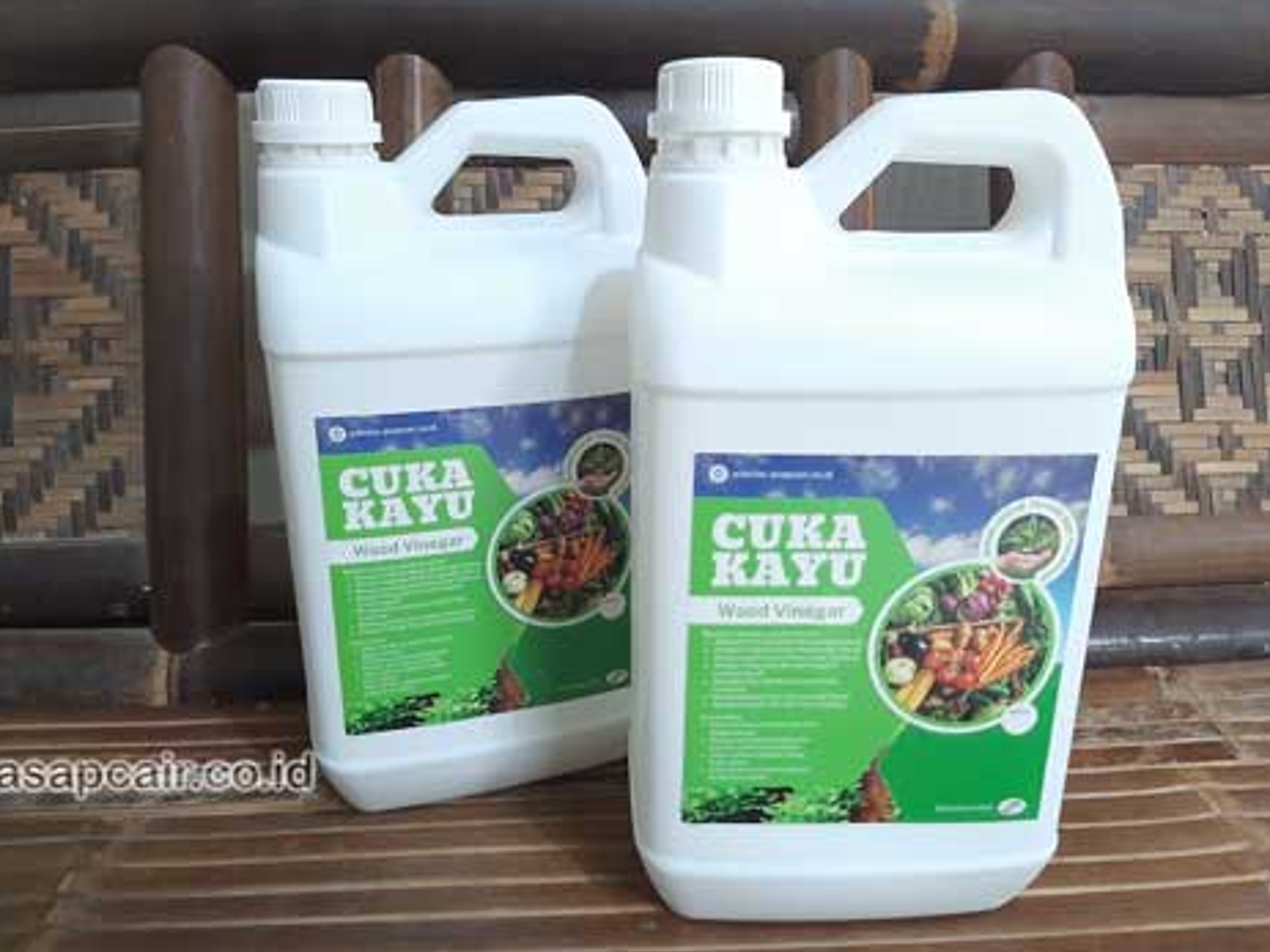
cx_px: 628
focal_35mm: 28
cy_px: 461
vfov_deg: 49.7
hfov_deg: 63.5
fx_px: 1027
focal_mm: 3.93
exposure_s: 1/20
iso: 640
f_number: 1.7
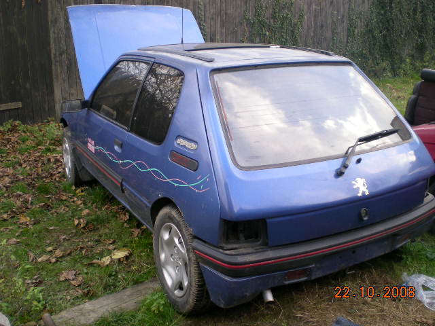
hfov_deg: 49.0
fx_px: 478
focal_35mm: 38
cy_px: 163
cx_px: 218
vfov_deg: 37.7
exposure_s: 1/73
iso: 50
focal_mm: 6.3
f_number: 3.1
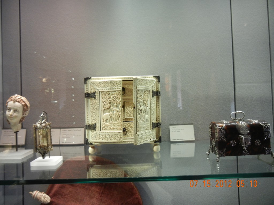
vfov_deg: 46.8
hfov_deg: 60.0
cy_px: 102
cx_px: 137
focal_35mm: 30
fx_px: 237
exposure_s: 1/4.7
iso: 200
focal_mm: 5.4
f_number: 3.5
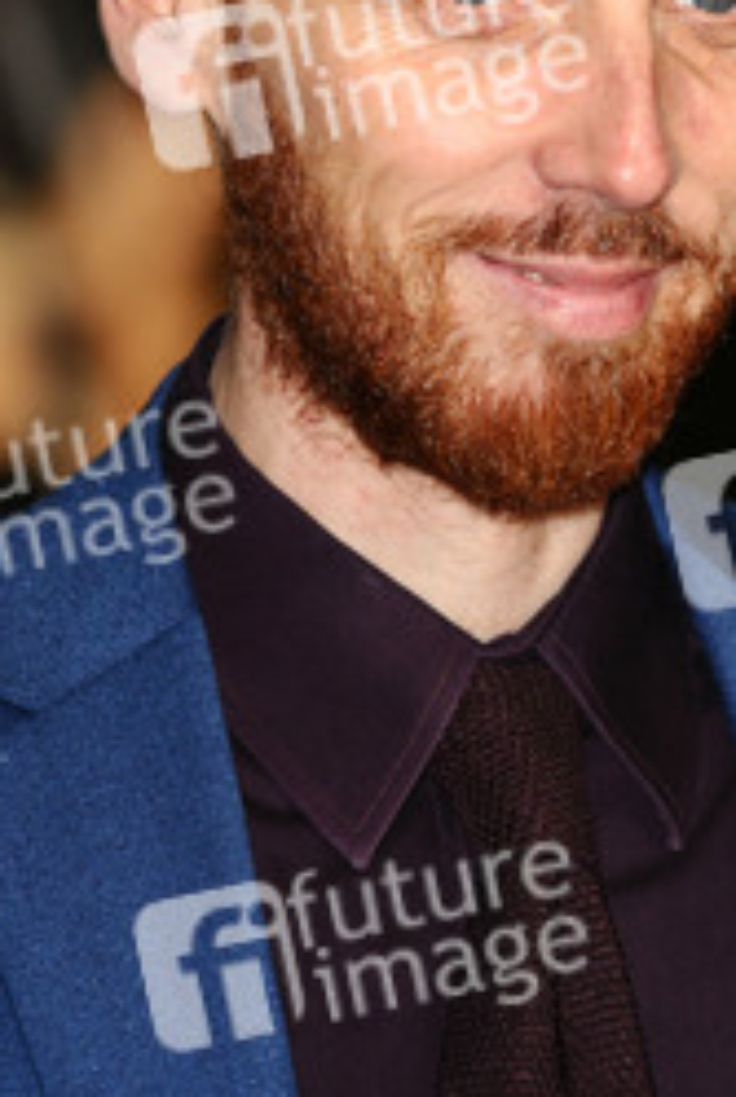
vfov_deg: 4.3
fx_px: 14688
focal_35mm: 481
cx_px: 491
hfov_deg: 2.9
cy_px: 286
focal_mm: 200
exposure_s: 1/160
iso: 320
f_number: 4.5
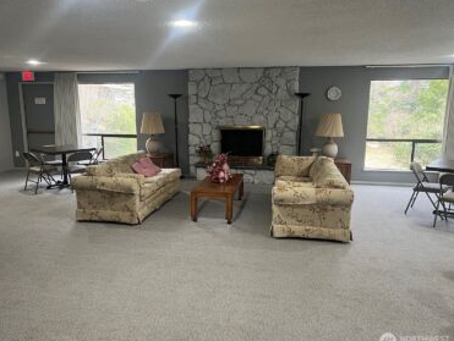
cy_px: 170
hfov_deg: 63.3
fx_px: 368
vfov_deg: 49.8
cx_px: 214
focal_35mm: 28
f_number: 1.5
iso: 125
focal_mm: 5.7
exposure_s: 1/60
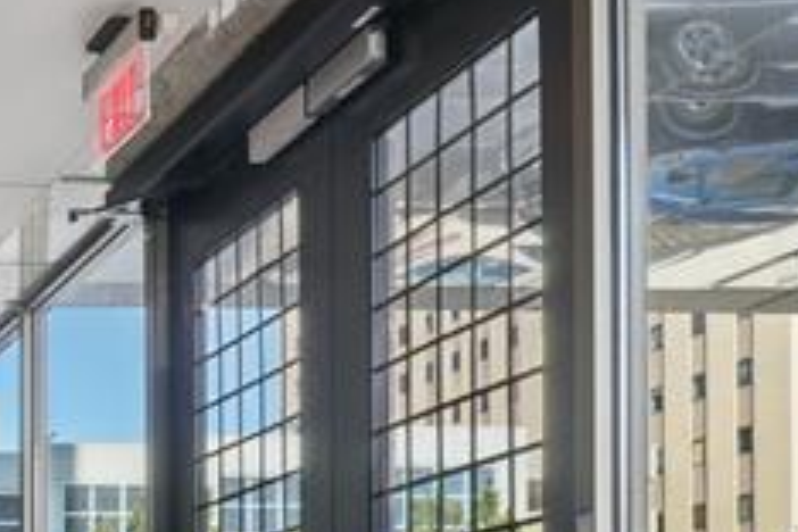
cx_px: -413
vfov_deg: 20.8
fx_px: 1263
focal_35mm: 57
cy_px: 760
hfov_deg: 25.7
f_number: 8
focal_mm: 13
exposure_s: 1/30
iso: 400
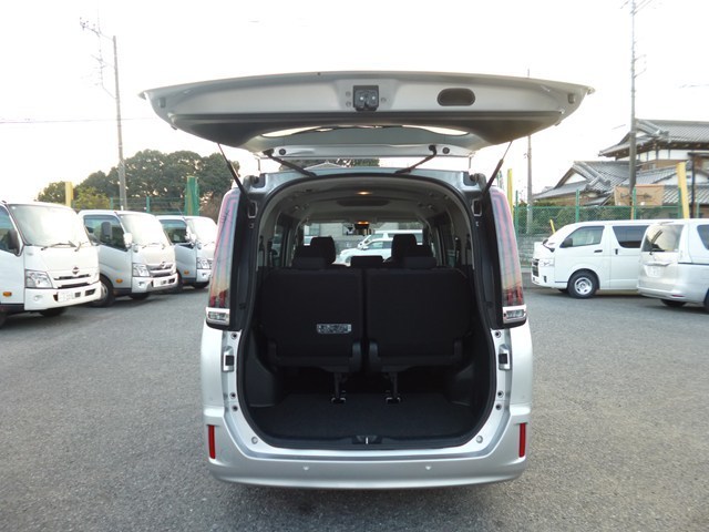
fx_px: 492
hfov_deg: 71.6
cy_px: 266
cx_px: 354
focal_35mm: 24
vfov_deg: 56.8
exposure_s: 1/60
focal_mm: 4.3
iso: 160
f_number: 2.8
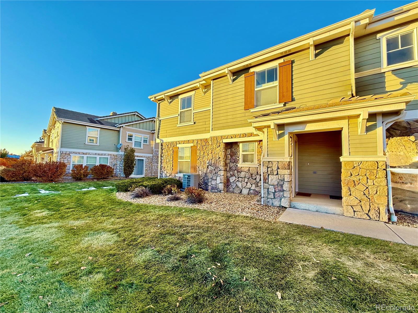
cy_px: 156
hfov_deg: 102.1
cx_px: 209
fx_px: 169
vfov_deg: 85.7
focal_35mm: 14
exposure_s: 1/99
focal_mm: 2.22
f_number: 2.2
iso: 64
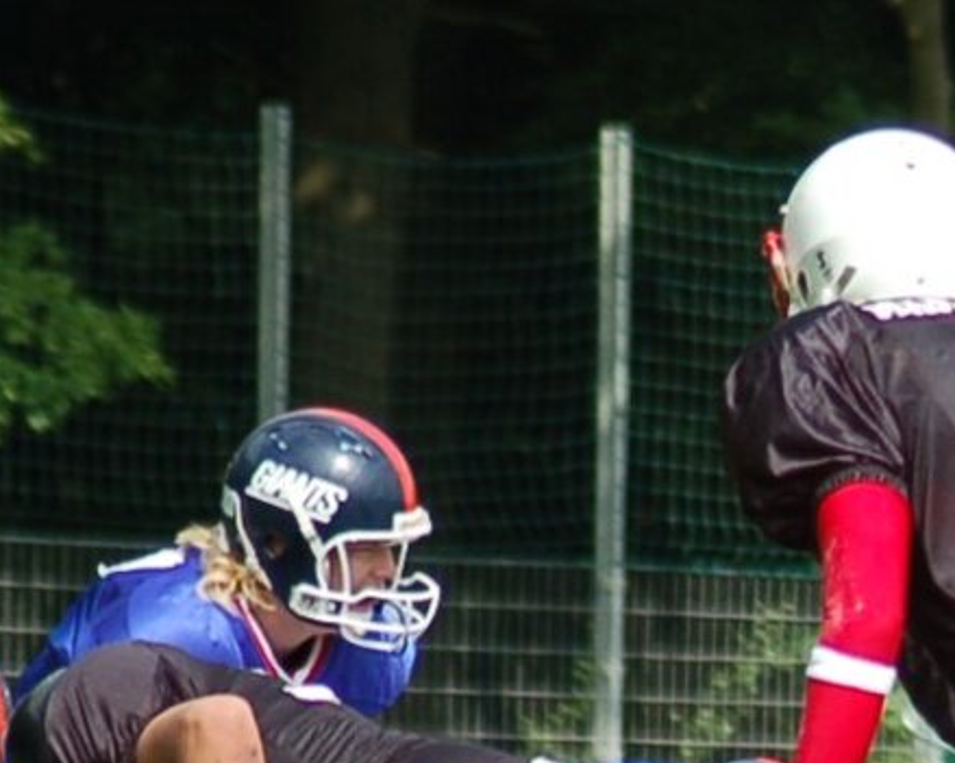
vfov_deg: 1.8
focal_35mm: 845
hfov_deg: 2.3
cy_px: 1228
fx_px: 23878
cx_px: 1816
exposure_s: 1/1000
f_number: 4.5
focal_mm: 120
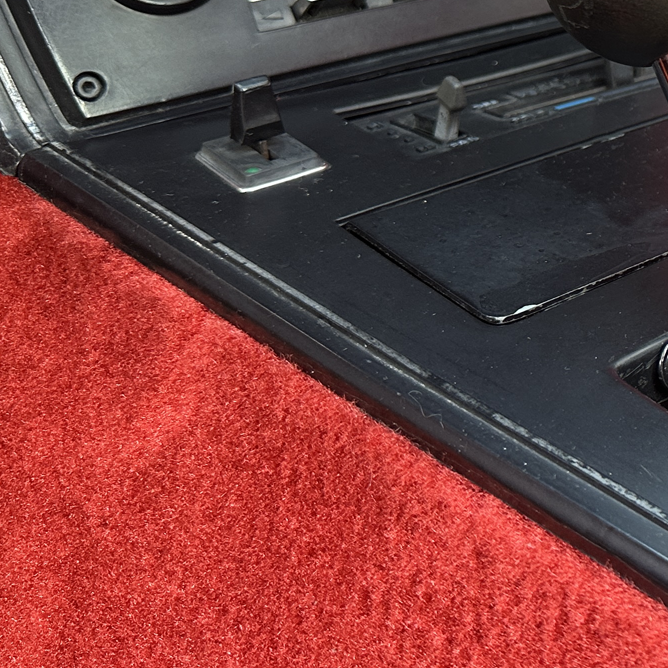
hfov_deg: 23.5
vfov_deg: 26.0
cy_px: 61
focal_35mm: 64
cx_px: 891
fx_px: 1397
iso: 250
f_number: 1.78
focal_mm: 6.86
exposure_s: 1/100
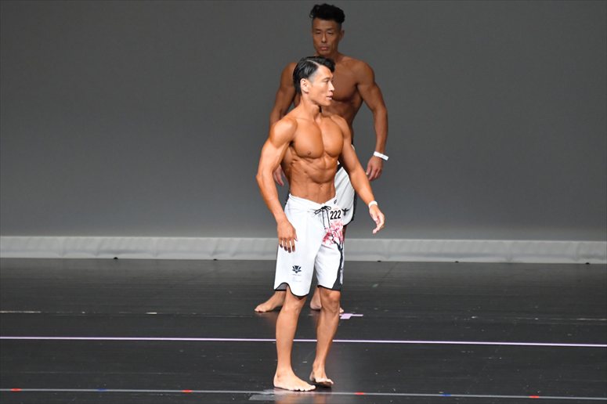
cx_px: 304
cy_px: 202
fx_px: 5814
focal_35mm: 345
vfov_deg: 4.0
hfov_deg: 6.0
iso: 5000
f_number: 5.6
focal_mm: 230
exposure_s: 1/400
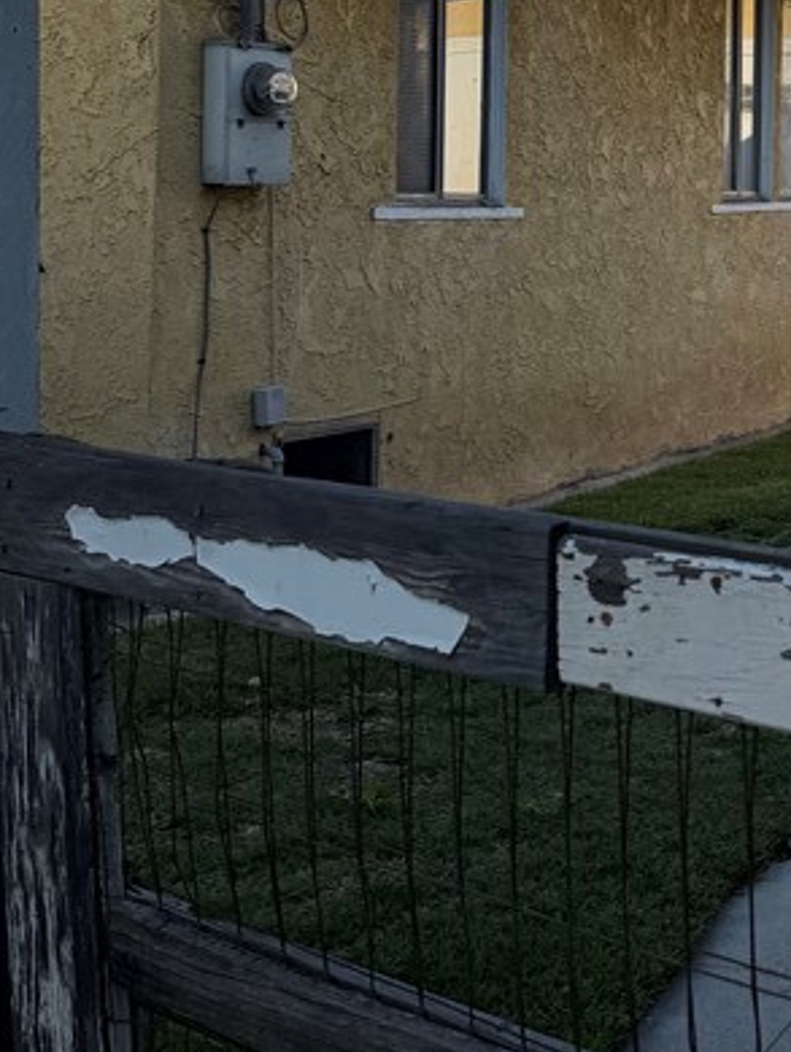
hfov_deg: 21.7
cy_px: 165
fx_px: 1917
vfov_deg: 29.8
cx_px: 931
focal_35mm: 63
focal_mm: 6.76
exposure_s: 1/2232
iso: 80
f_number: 1.78
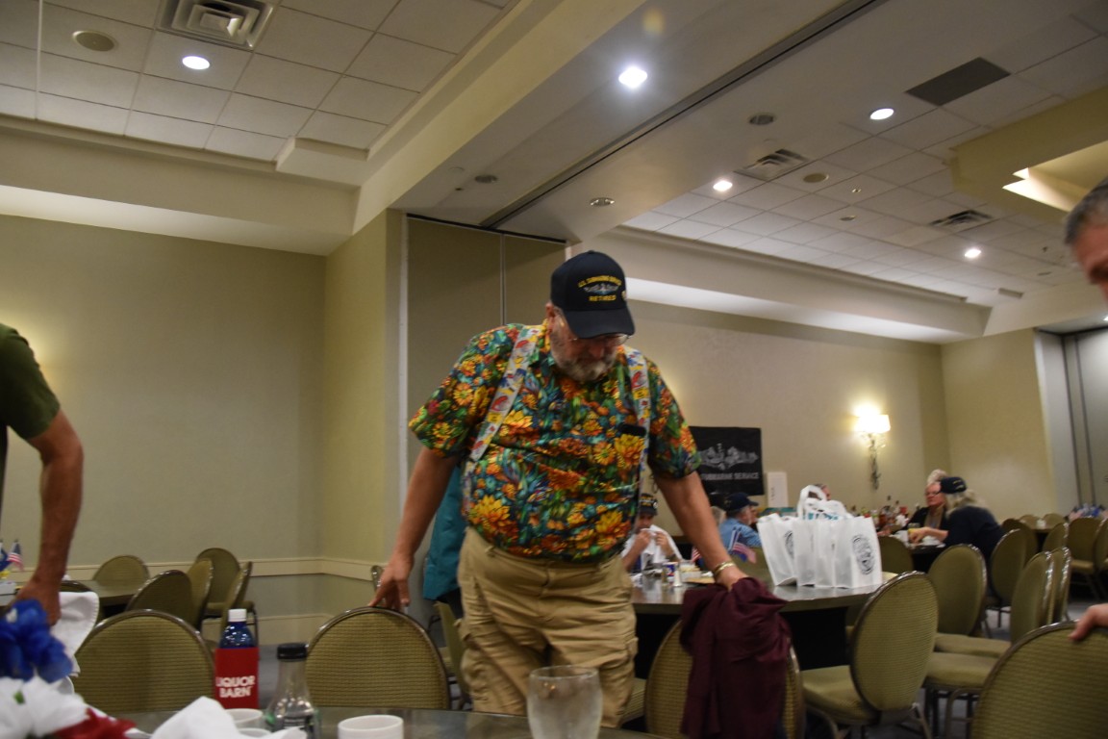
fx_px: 831
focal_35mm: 27
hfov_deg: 67.4
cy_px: 370
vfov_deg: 47.9
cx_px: 554
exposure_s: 1/60
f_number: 3.5
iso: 2000
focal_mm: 18
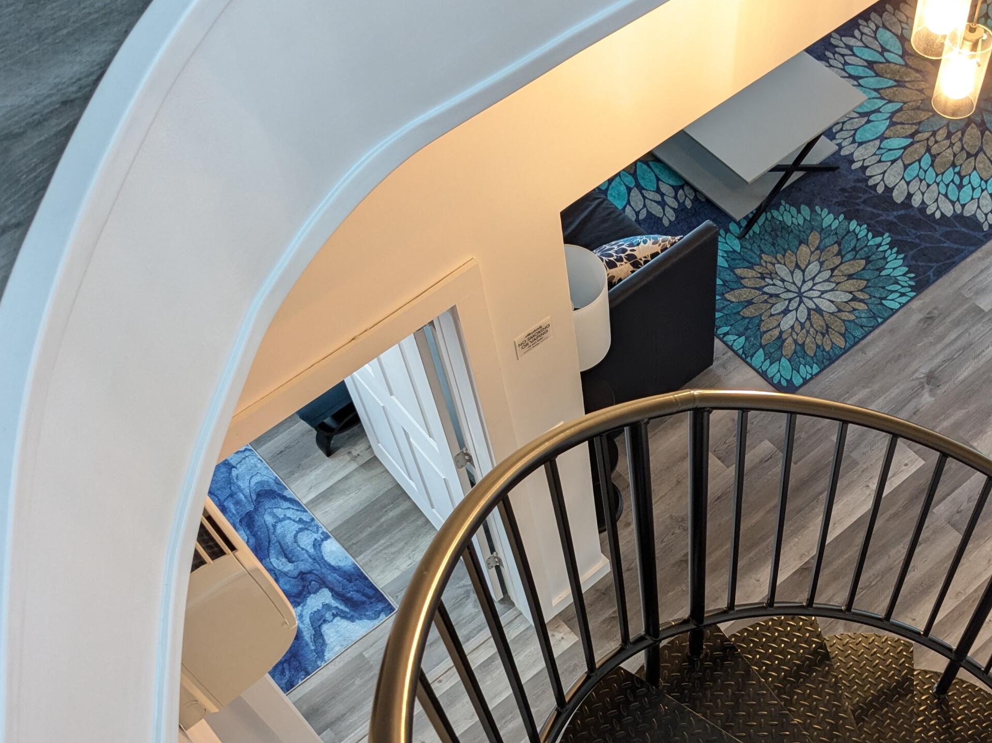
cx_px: 650
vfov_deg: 33.9
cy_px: 523
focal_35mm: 42
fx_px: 1203
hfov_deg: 44.2
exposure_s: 1/24
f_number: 1.73
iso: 72
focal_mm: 4.38
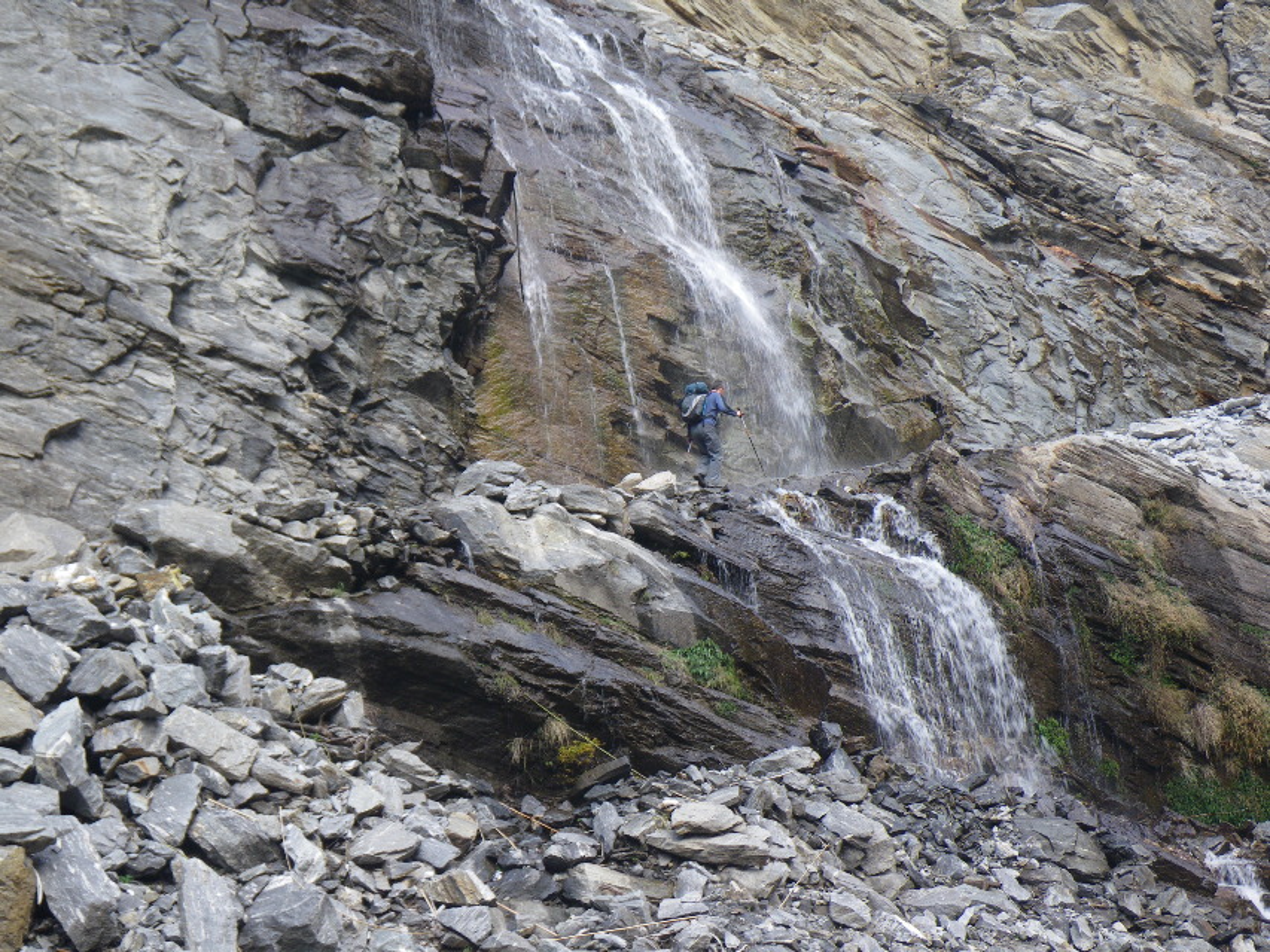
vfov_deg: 34.4
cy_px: 476
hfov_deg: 44.8
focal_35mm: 42
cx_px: 635
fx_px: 1541
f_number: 4.2
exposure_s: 1/60
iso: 80
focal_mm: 7.5
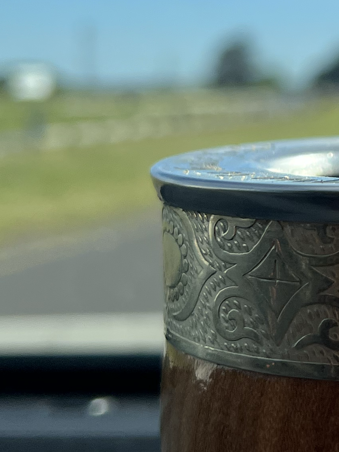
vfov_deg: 20.9
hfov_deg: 14.9
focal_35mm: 93
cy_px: 122
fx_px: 1215
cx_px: 490
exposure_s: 1/3460
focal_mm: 5.7
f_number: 1.5
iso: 50
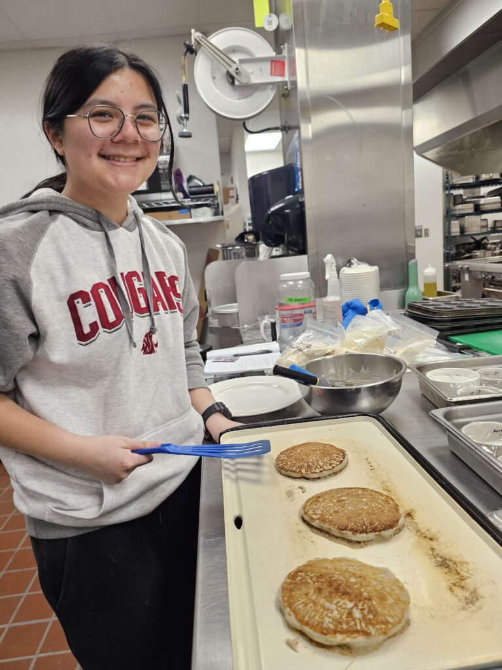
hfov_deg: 58.9
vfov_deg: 73.9
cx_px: 251
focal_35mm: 23
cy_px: 335
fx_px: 445
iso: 200
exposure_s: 1/120
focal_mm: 6.3
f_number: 1.7
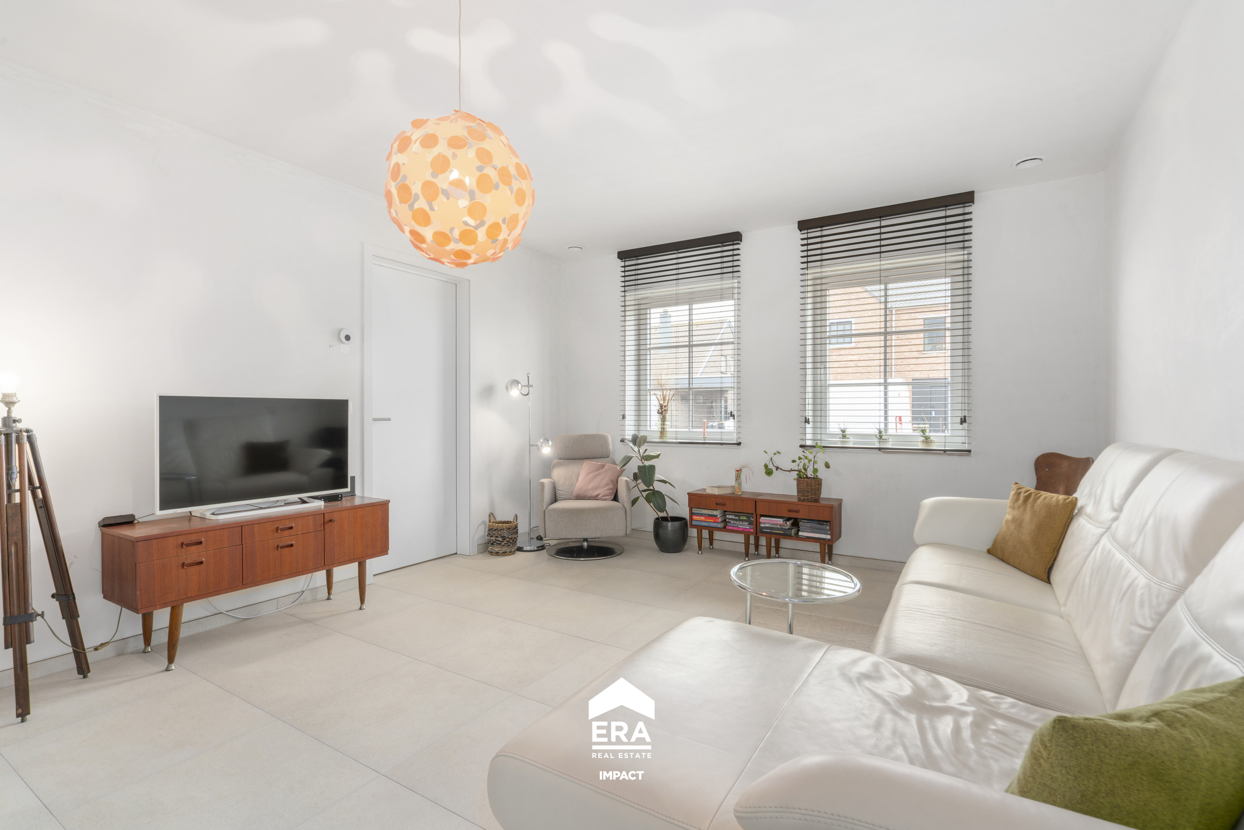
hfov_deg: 96.7
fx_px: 553
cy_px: 415
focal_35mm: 16
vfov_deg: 73.8
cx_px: 622
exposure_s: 1/20
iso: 250
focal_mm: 16
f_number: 11
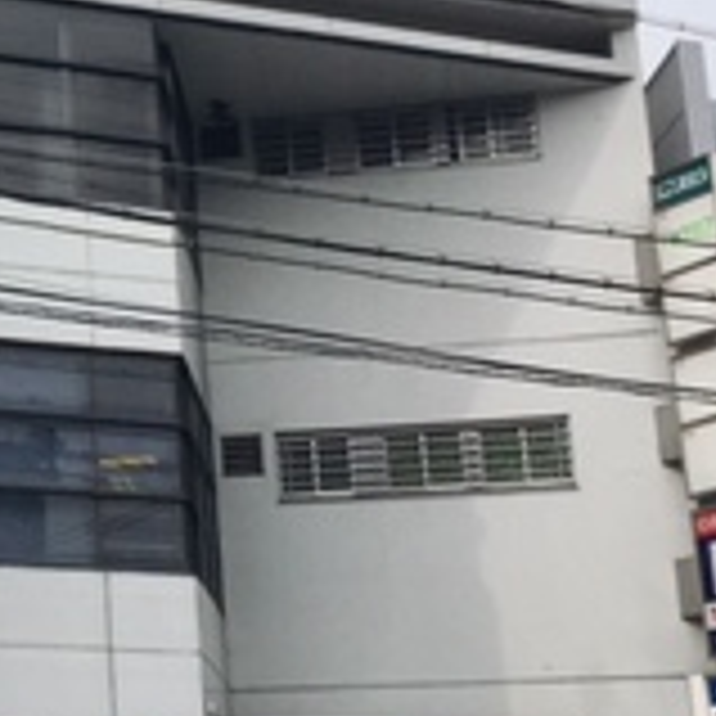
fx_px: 2410
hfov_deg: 16.1
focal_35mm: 103
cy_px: 203
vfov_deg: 16.8
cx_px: -198
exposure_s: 1/1326
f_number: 2.2
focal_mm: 4.15
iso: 25
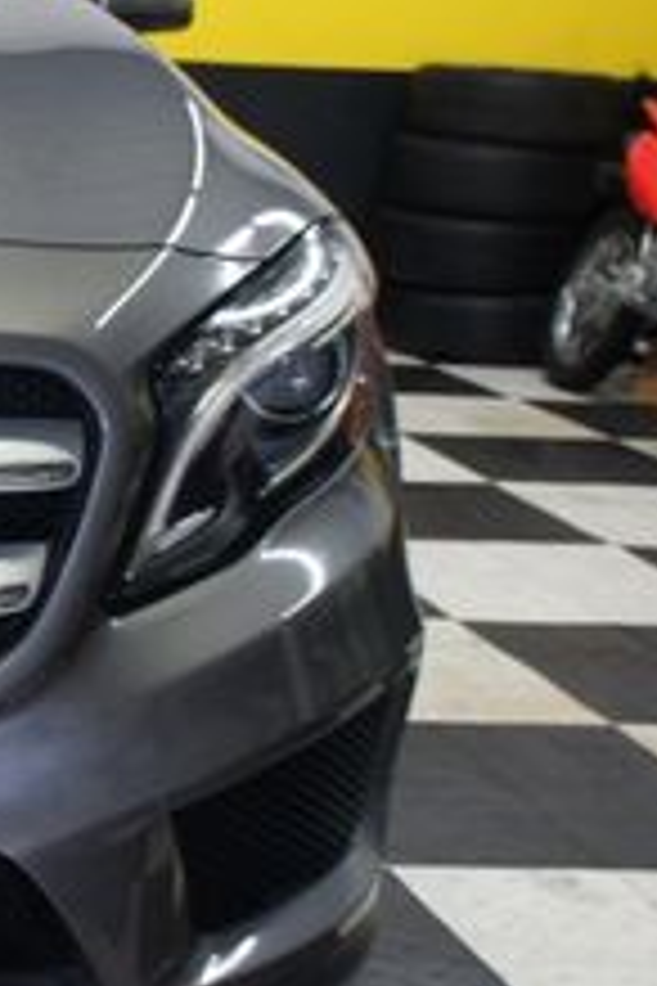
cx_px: -531
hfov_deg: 15.0
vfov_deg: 25.7
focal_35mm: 79
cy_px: 473
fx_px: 2162
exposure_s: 1/30
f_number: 3.5
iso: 250
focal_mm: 18
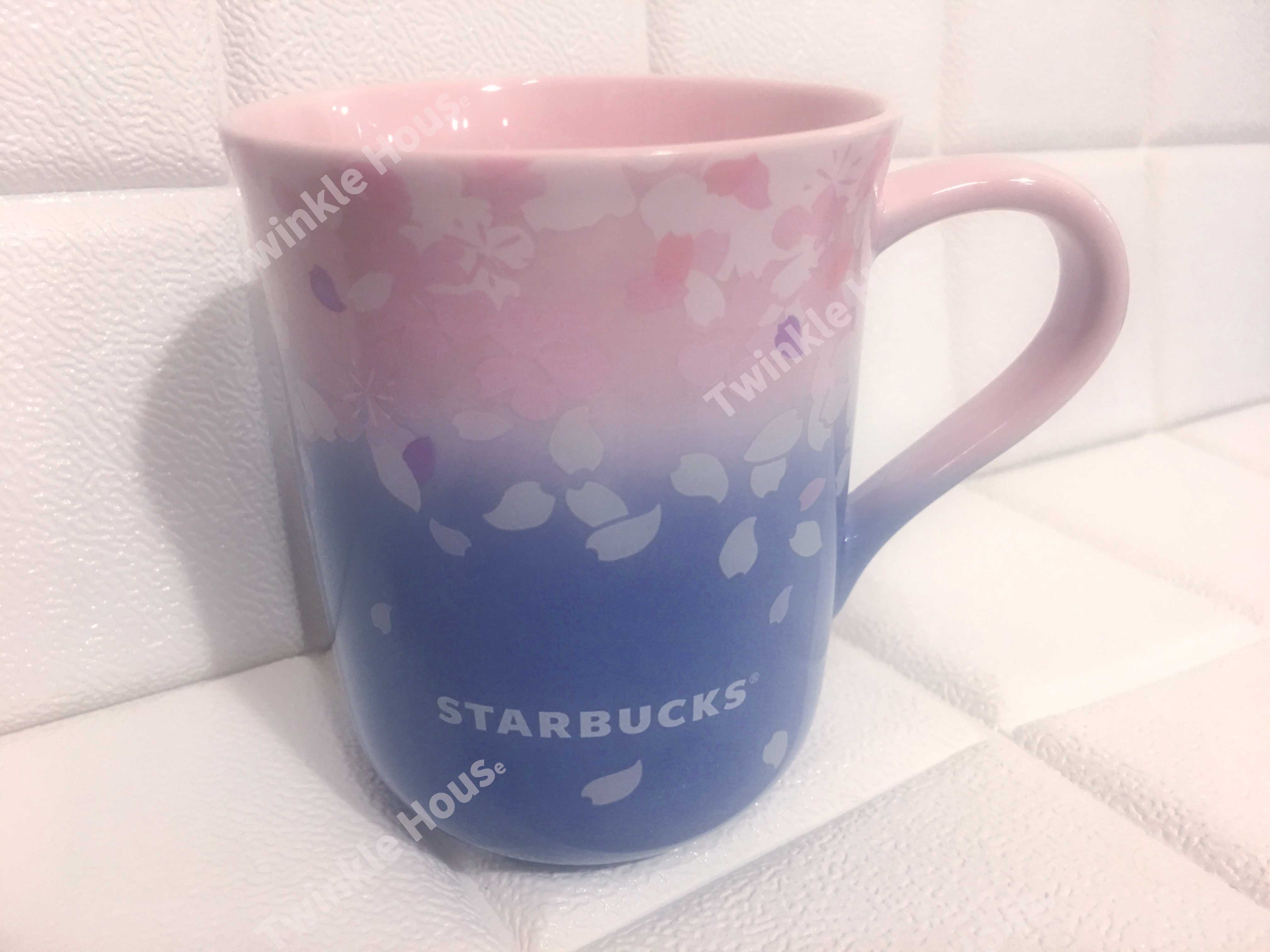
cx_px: 635
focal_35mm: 29
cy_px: 476
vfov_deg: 48.2
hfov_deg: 61.7
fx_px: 1064
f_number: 2.2
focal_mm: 4.15
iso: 80
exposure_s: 1/15
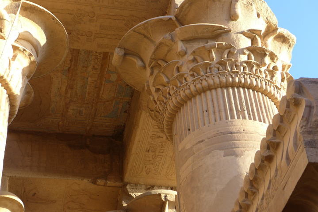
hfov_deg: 27.0
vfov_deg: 18.2
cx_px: 159
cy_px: 106
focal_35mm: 75
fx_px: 663
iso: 80
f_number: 2.8
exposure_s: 1/320
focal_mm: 14.7
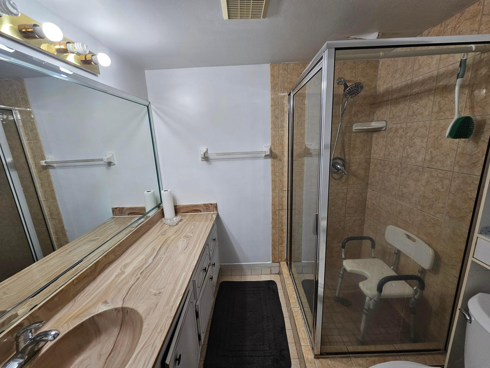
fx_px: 184
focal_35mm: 13
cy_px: 184
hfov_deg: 106.2
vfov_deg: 89.9
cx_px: 245
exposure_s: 1/60
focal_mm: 2.2
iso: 64
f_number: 2.2
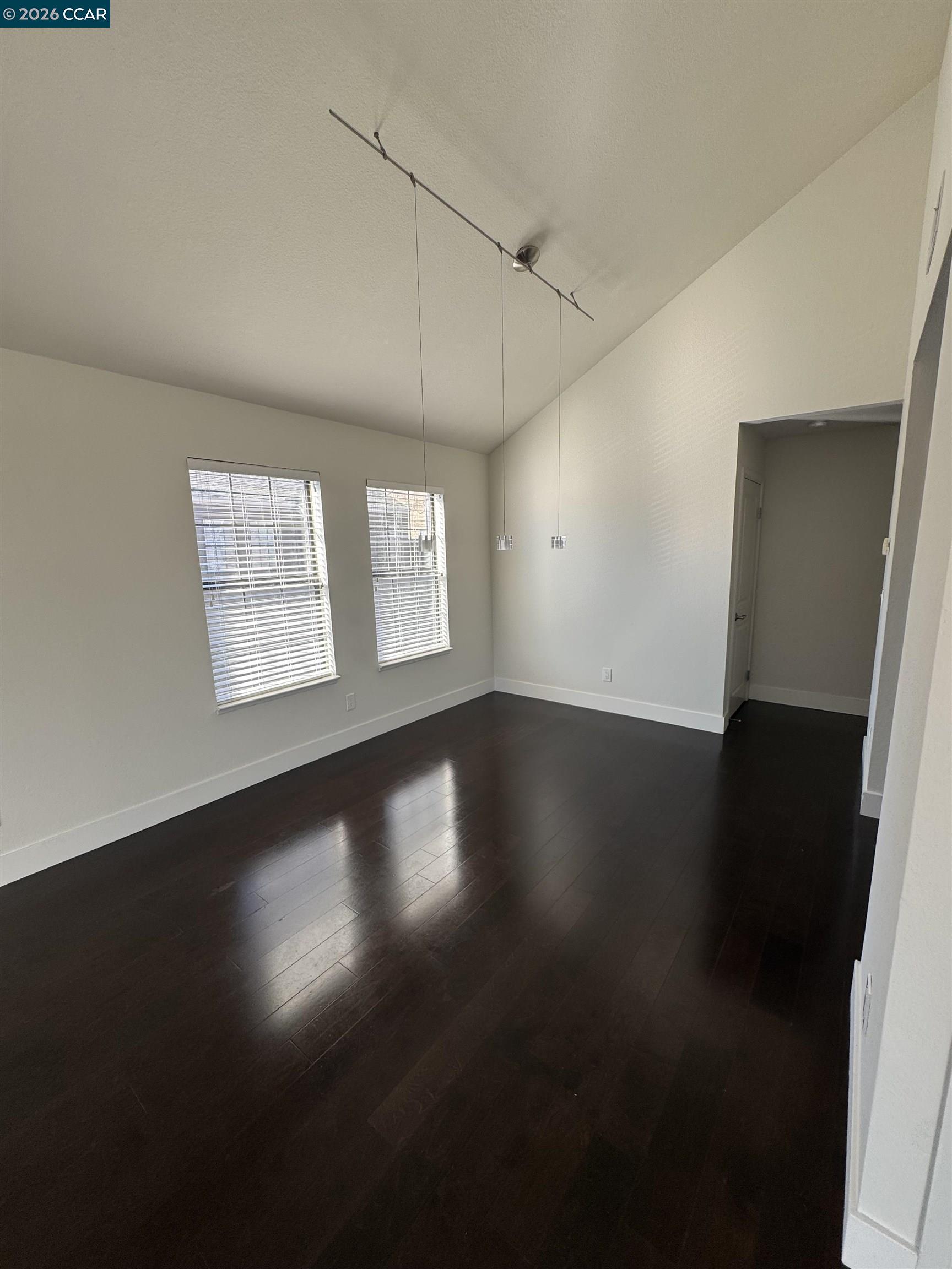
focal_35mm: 14
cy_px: 634
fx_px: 513
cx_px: 476
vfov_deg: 102.1
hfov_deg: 85.7
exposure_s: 1/176
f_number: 2.2
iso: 40
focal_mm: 2.22
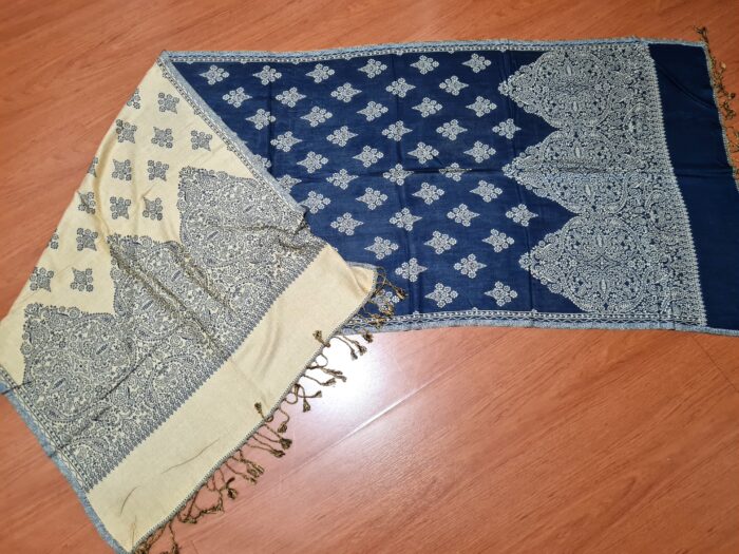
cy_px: 277
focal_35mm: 26
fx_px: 555
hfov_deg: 67.3
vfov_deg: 53.1
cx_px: 370
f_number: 1.8
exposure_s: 1/40
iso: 640
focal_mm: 5.4
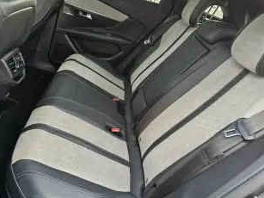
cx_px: 144
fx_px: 206
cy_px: 102
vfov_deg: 51.3
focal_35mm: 27
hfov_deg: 65.2
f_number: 1.7
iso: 400
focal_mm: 6.3
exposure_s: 1/100
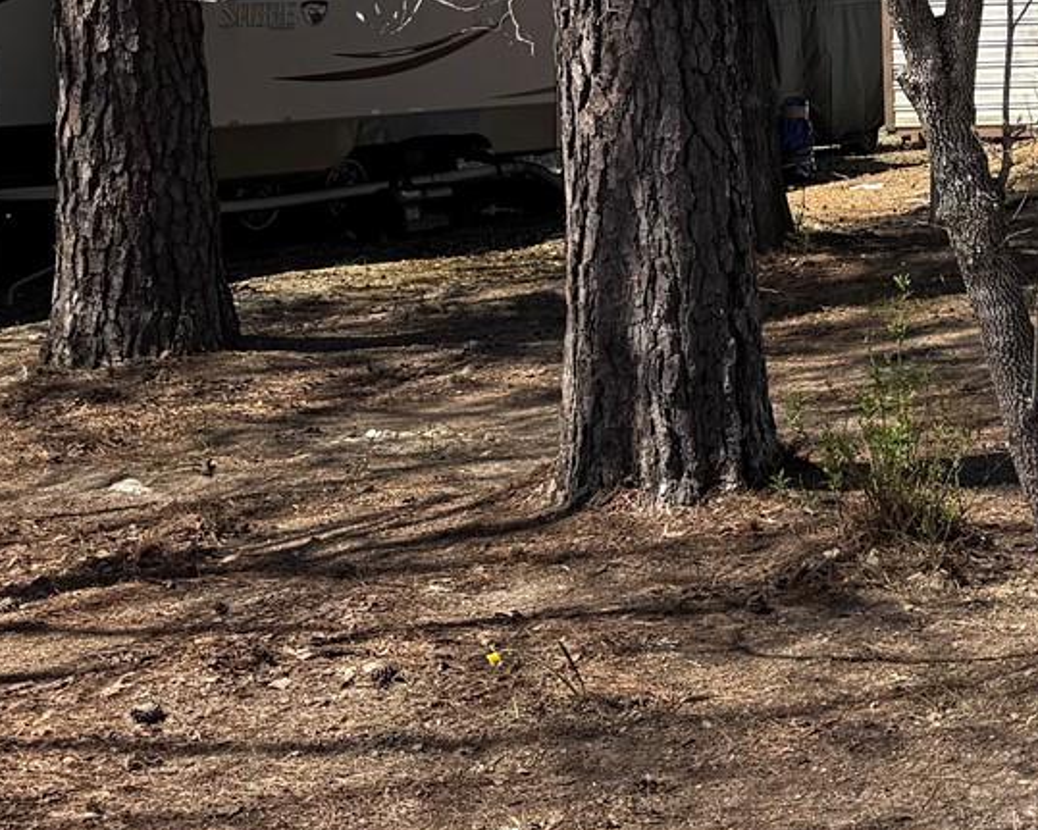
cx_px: 1496
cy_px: -35
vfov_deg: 16.8
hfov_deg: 19.2
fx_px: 2734
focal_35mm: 89
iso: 80
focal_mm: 6.76
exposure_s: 1/2907
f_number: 1.78
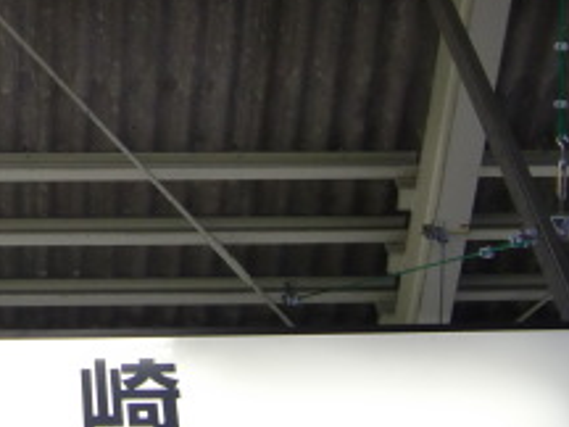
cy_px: 192
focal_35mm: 83
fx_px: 1364
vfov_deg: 17.8
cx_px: 26
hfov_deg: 22.8
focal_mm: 4.9
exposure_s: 1/60
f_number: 2.6
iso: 80
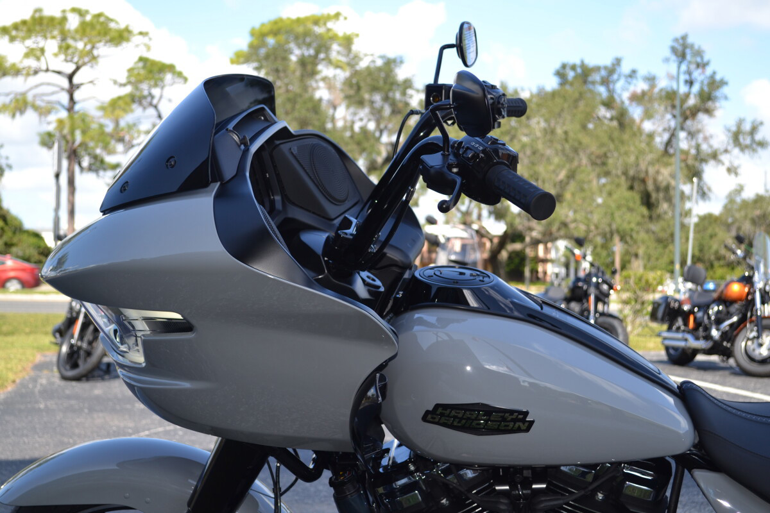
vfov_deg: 22.6
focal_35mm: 60
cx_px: 385
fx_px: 1283
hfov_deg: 33.4
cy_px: 256
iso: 100
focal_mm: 40
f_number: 5.6
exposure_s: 1/200
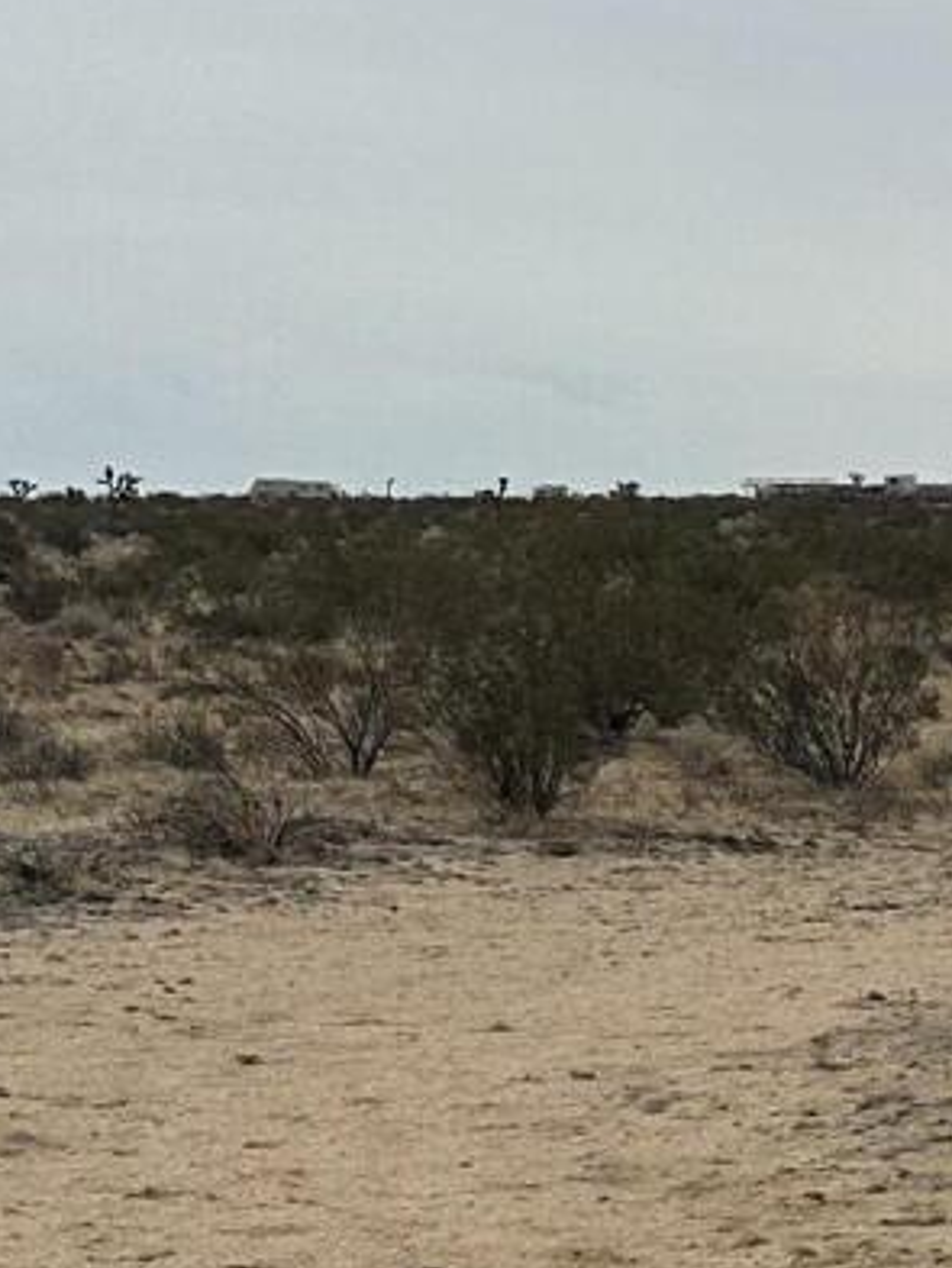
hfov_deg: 10.6
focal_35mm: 122
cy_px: 916
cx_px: 2198
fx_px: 4471
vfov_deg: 16.1
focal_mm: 6.86
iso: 80
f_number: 1.78
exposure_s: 1/12048
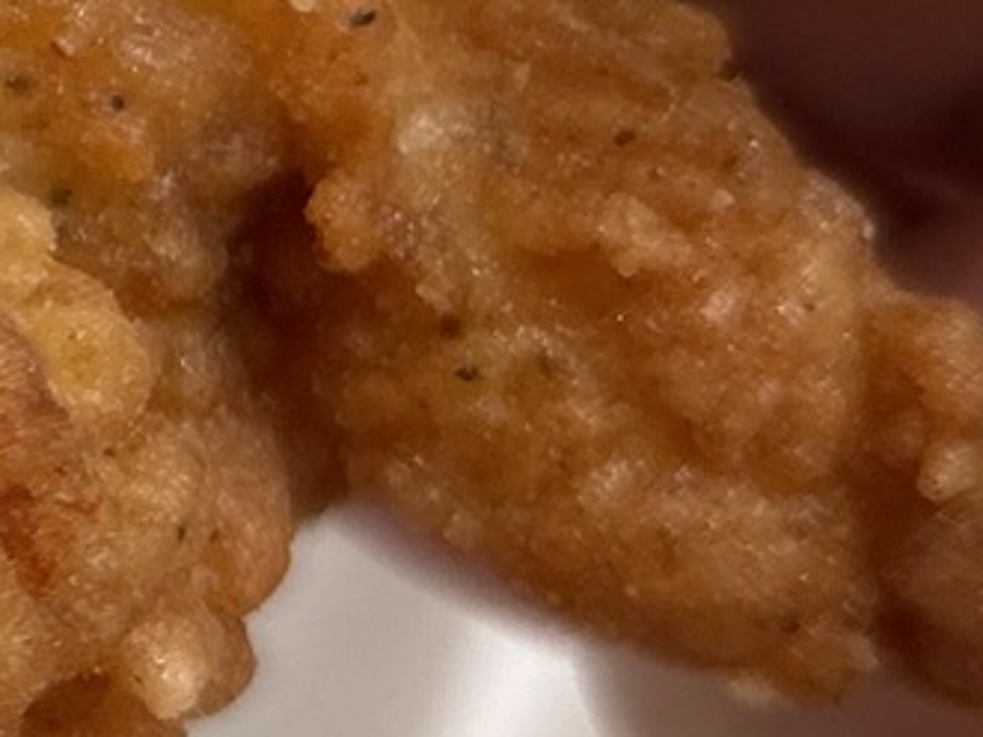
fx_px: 4457
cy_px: 374
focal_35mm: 157
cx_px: -1031
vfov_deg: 9.4
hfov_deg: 11.3
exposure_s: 1/100
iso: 100
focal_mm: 5.7
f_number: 1.5
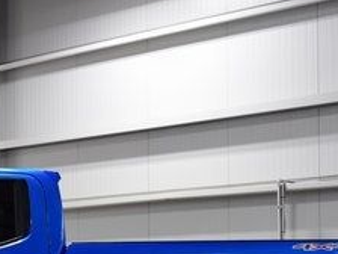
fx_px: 1087
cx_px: -45
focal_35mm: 111
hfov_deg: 17.0
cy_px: 309
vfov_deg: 12.9
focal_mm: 27
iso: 400
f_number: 6.3
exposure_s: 1/20
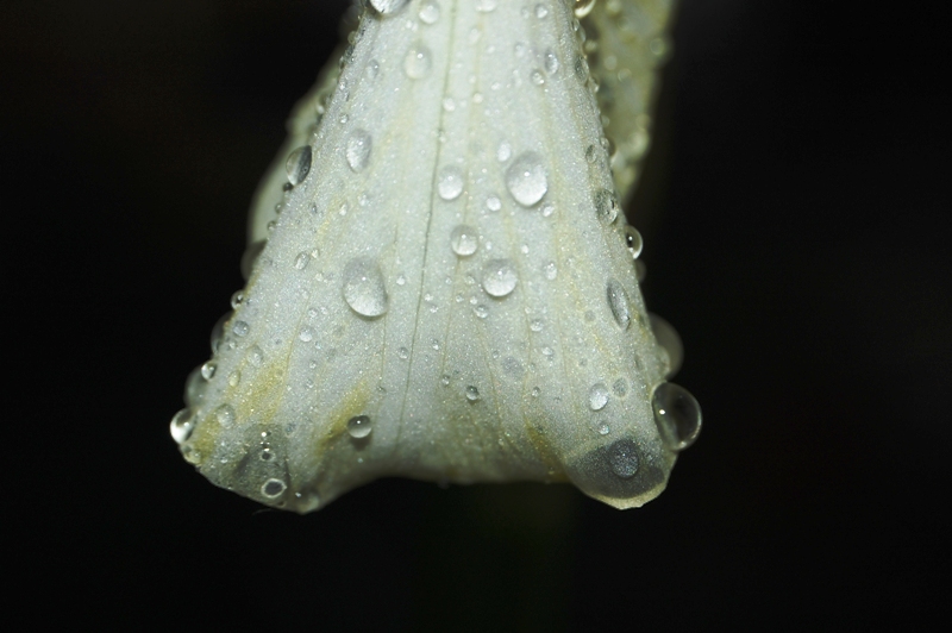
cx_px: 476
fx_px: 2180
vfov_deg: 16.5
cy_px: 316
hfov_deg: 24.6
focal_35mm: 82
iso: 200
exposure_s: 1/125
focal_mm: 55
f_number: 5.6
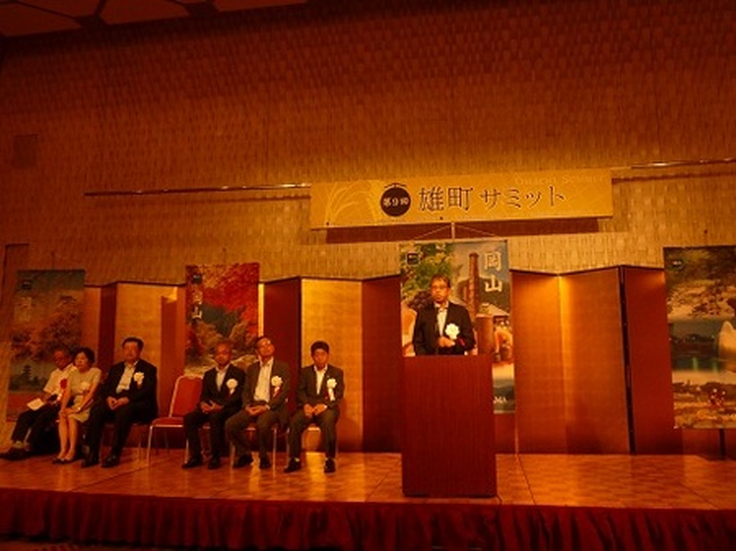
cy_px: 276
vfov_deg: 48.2
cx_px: 368
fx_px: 616
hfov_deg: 61.7
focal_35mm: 29
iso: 320
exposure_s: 1/60
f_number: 3.3
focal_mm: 5.2
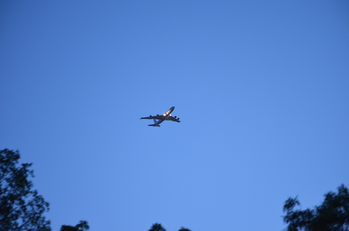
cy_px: 116
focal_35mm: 108
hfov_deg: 19.0
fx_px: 1045
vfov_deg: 12.6
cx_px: 174
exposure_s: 1/25
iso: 1600
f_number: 4.2
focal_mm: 72
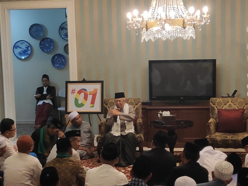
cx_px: 124
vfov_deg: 66.0
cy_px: 93
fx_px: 143
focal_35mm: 20
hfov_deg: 81.7
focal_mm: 3.94
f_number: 1.9
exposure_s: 1/50
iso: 301
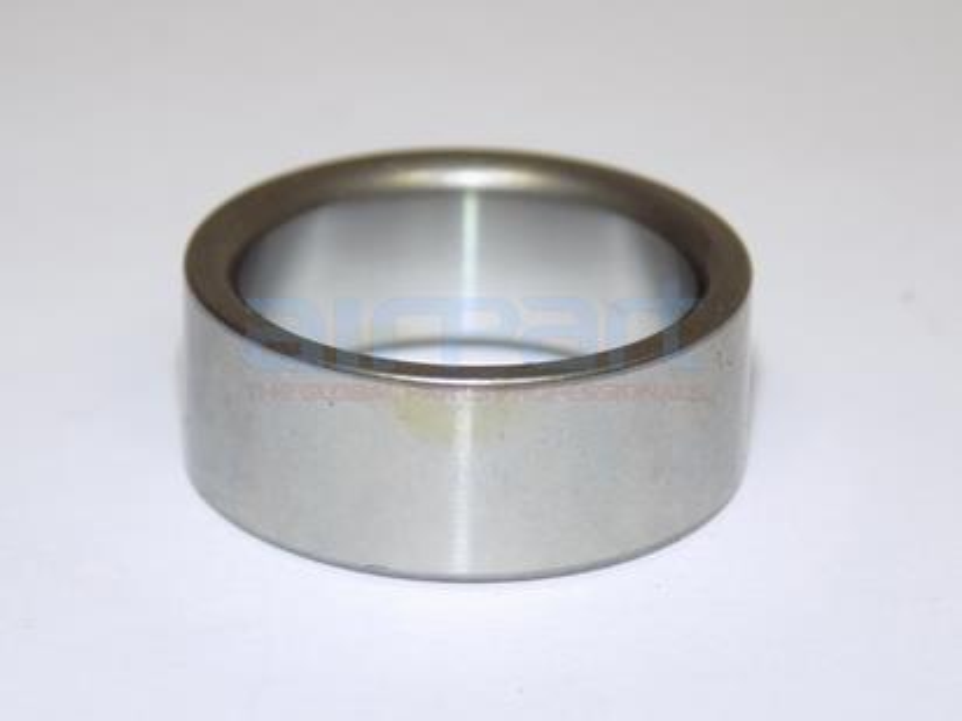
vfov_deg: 9.6
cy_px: 360
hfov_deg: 12.8
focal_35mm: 154
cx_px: 481
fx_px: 4280
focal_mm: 27.3
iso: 400
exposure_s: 1/30
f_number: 5.2
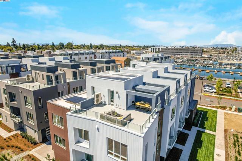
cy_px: 80
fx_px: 148
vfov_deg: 57.3
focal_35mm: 22
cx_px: 121
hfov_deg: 78.6
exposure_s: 1/2500
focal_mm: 8.38
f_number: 2.8
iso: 120
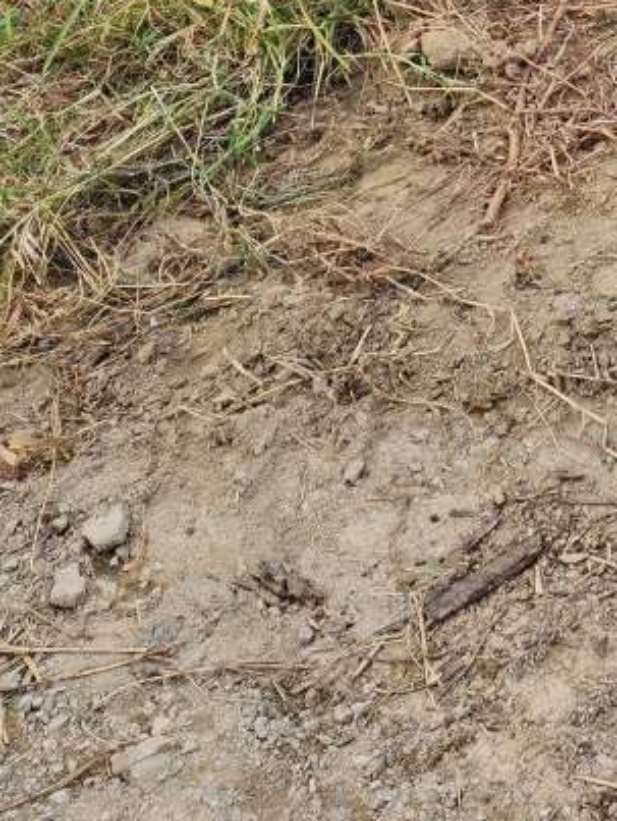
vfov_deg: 22.4
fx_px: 1803
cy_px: -298
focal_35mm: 76
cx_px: 1016
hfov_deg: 16.9
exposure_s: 1/322
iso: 12
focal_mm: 6.4
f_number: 1.8
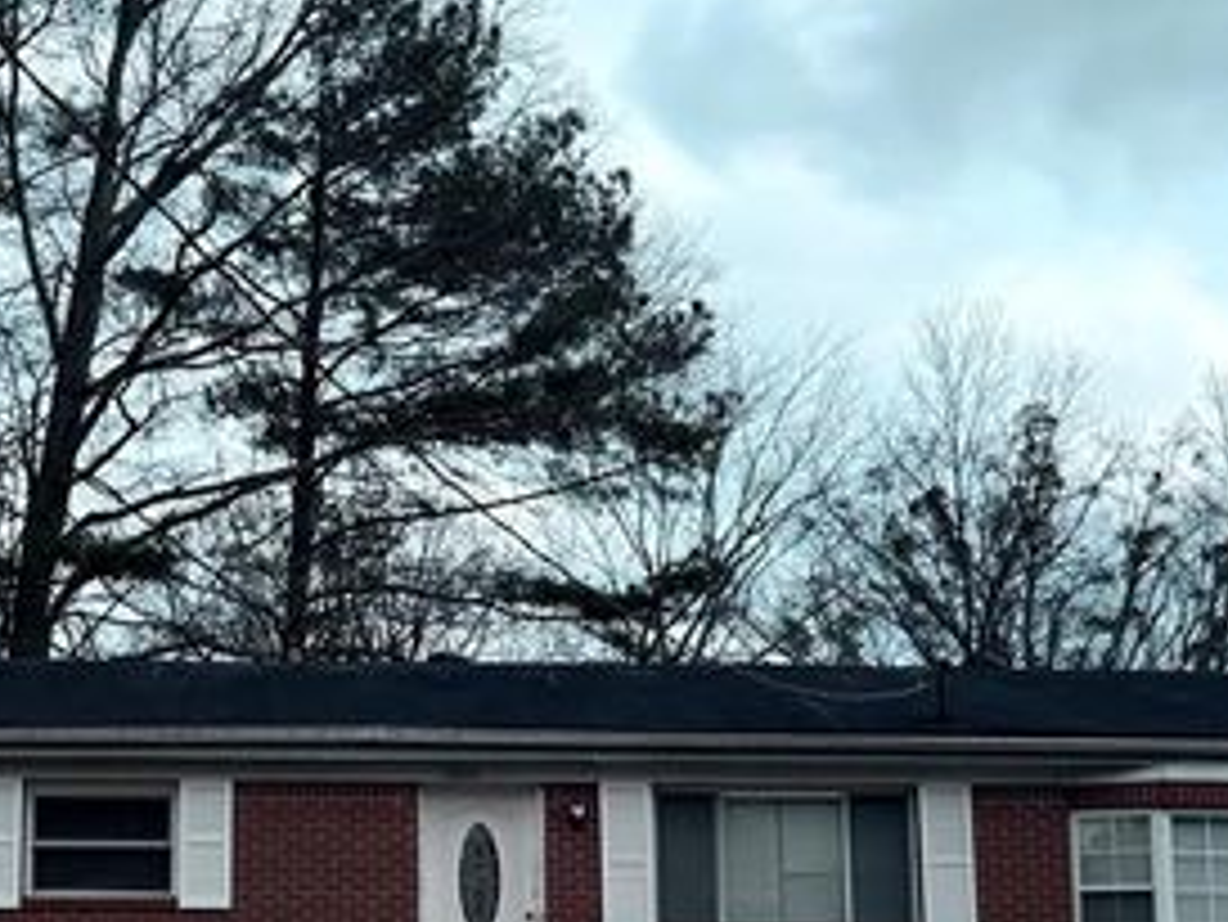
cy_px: 803
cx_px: 405
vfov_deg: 21.8
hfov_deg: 29.2
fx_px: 2342
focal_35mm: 66
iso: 80
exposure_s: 1/3497
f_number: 1.78
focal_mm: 6.76
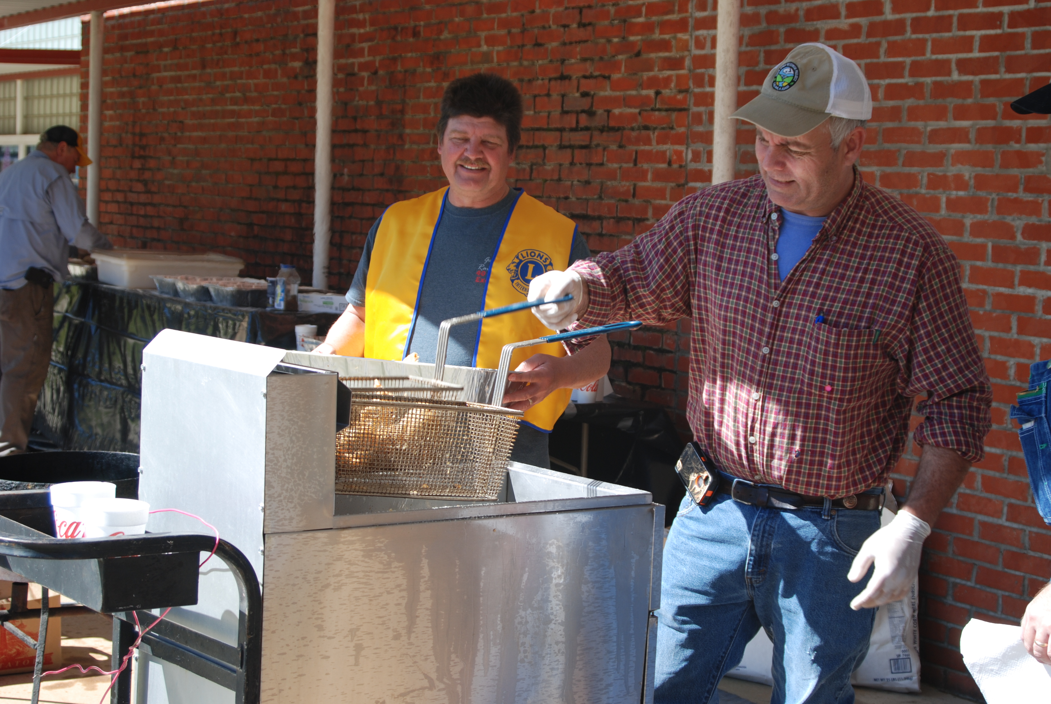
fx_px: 2105
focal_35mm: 72
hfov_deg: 28.0
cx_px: 526
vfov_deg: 19.0
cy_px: 352
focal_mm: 48
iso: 100
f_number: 5.6
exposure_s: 1/125
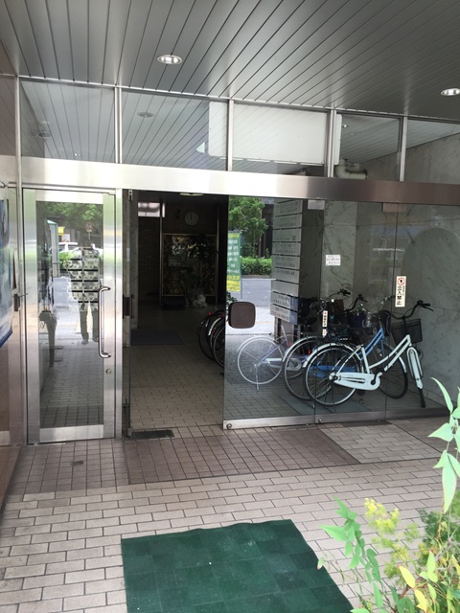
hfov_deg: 48.2
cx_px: 230
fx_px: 514
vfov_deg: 61.7
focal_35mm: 29
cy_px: 306
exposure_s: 1/60
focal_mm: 4.15
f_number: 2.2
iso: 32
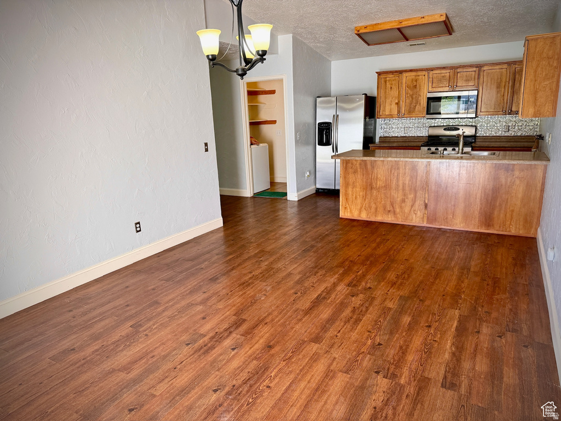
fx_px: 389
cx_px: 280
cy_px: 210
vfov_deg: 56.8
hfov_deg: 71.6
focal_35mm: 24
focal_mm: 6.76
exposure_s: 1/121
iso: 100
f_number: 1.78
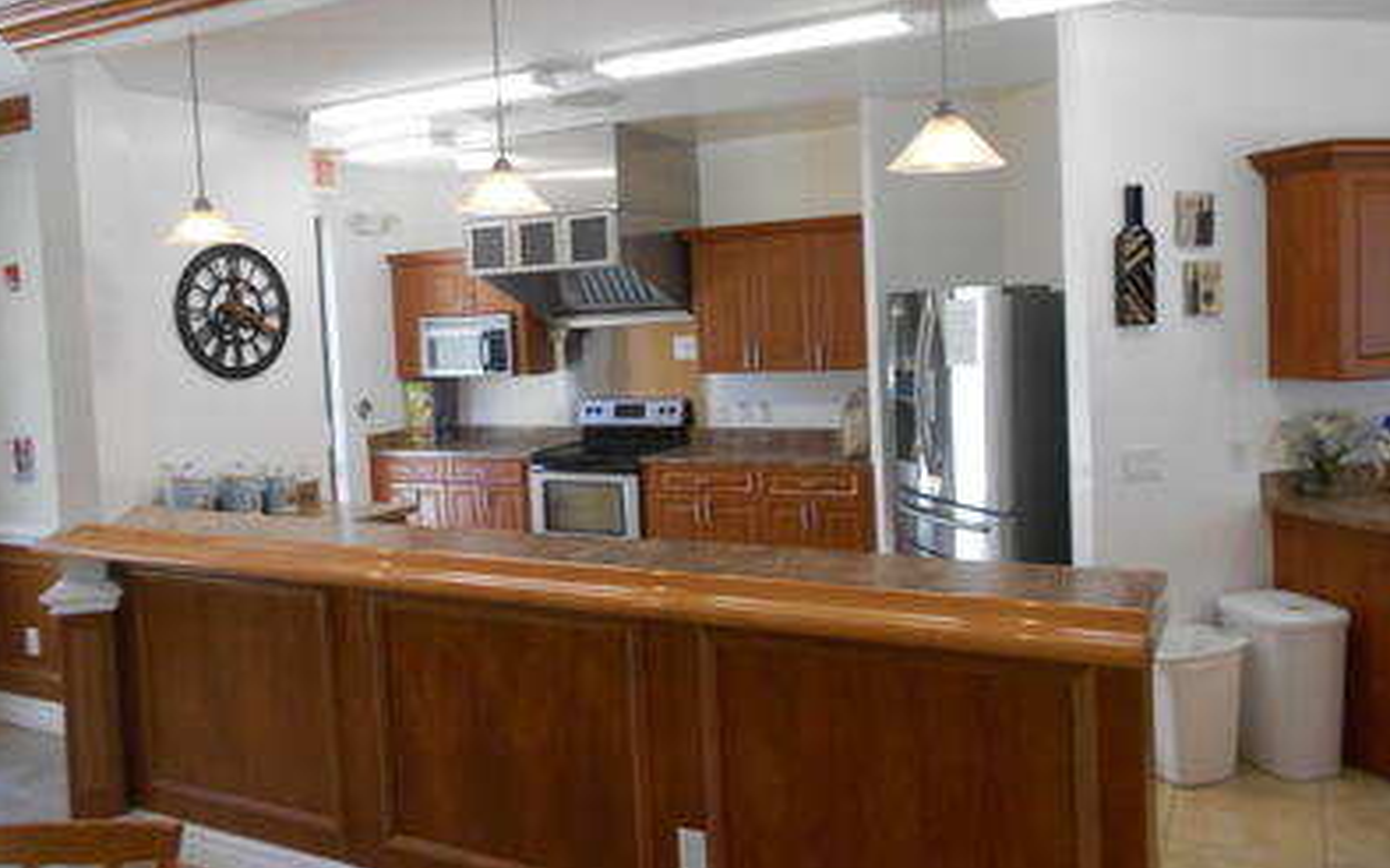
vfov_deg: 44.3
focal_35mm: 28
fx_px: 1060
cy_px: 353
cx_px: 688
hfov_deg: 66.5
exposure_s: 1/30
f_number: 3.2
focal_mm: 4.6
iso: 200
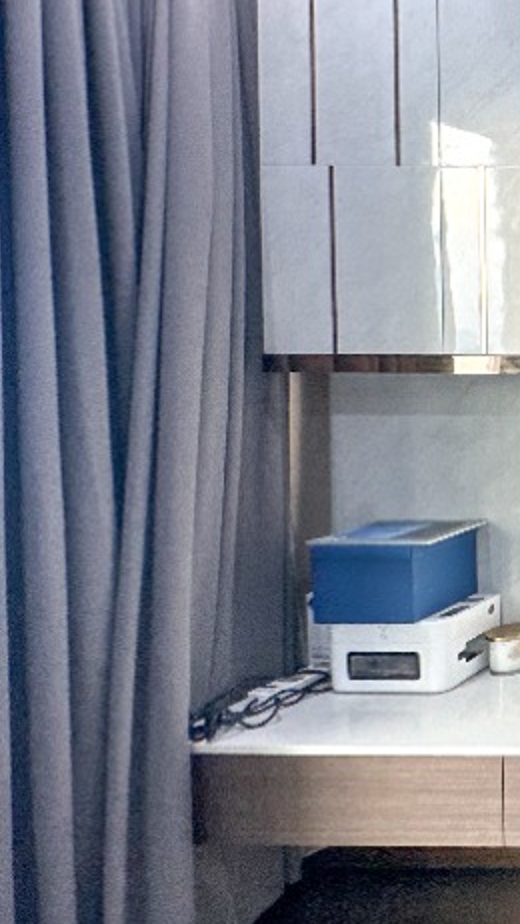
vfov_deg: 59.1
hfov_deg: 20.7
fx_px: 809
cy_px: 380
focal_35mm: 33
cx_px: 984
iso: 125
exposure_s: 1/100
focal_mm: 2.22
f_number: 2.2
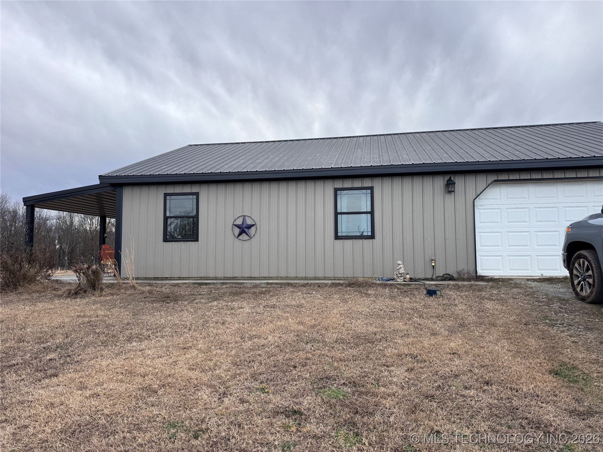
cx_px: 302
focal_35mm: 24
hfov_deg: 71.6
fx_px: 418
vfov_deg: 56.8
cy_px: 226
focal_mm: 6.76
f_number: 1.78
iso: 80
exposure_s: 1/1524
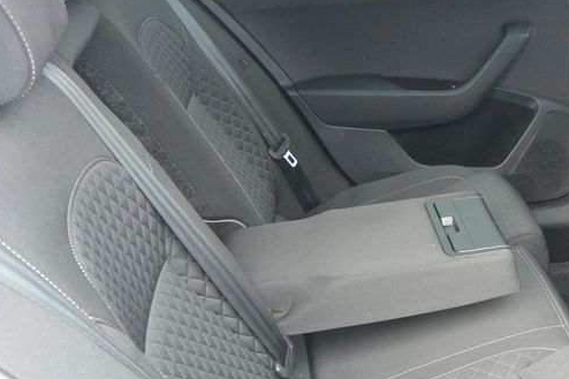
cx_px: 519
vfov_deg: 23.7
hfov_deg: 33.6
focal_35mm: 56
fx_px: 885
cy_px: 324
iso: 800
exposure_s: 1/60
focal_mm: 10
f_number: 3.5
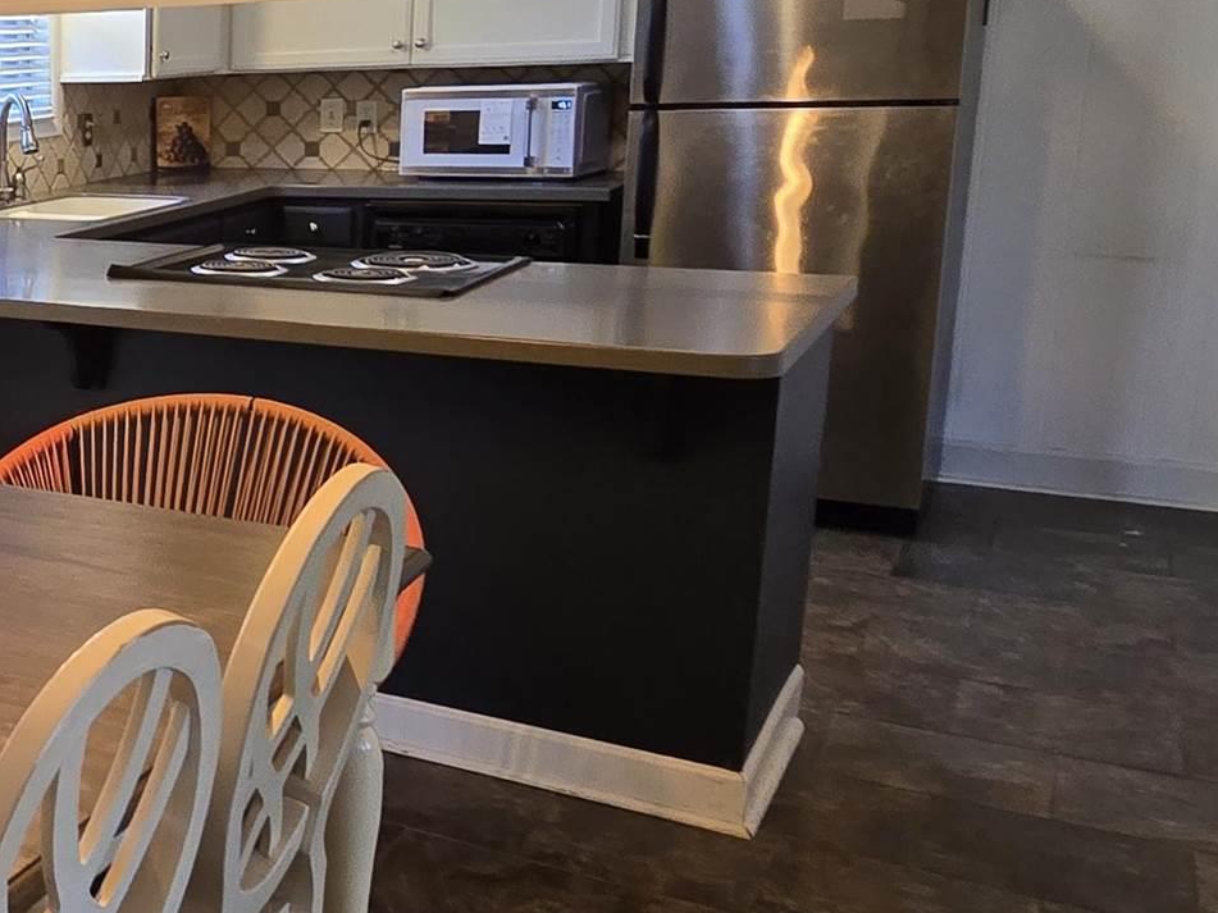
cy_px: 350
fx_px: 1478
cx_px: -391
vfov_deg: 34.2
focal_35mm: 42
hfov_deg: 32.6
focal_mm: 2.2
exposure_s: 1/60
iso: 160
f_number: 2.2
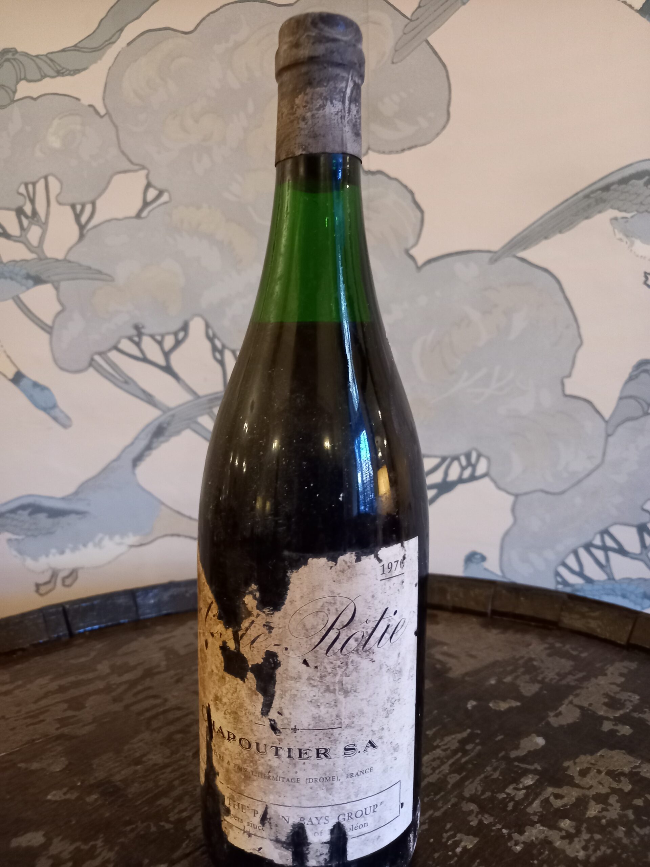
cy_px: 434
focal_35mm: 25
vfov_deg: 69.4
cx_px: 325
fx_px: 626
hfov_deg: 54.9
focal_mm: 4.6
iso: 400
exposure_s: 1/20
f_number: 2
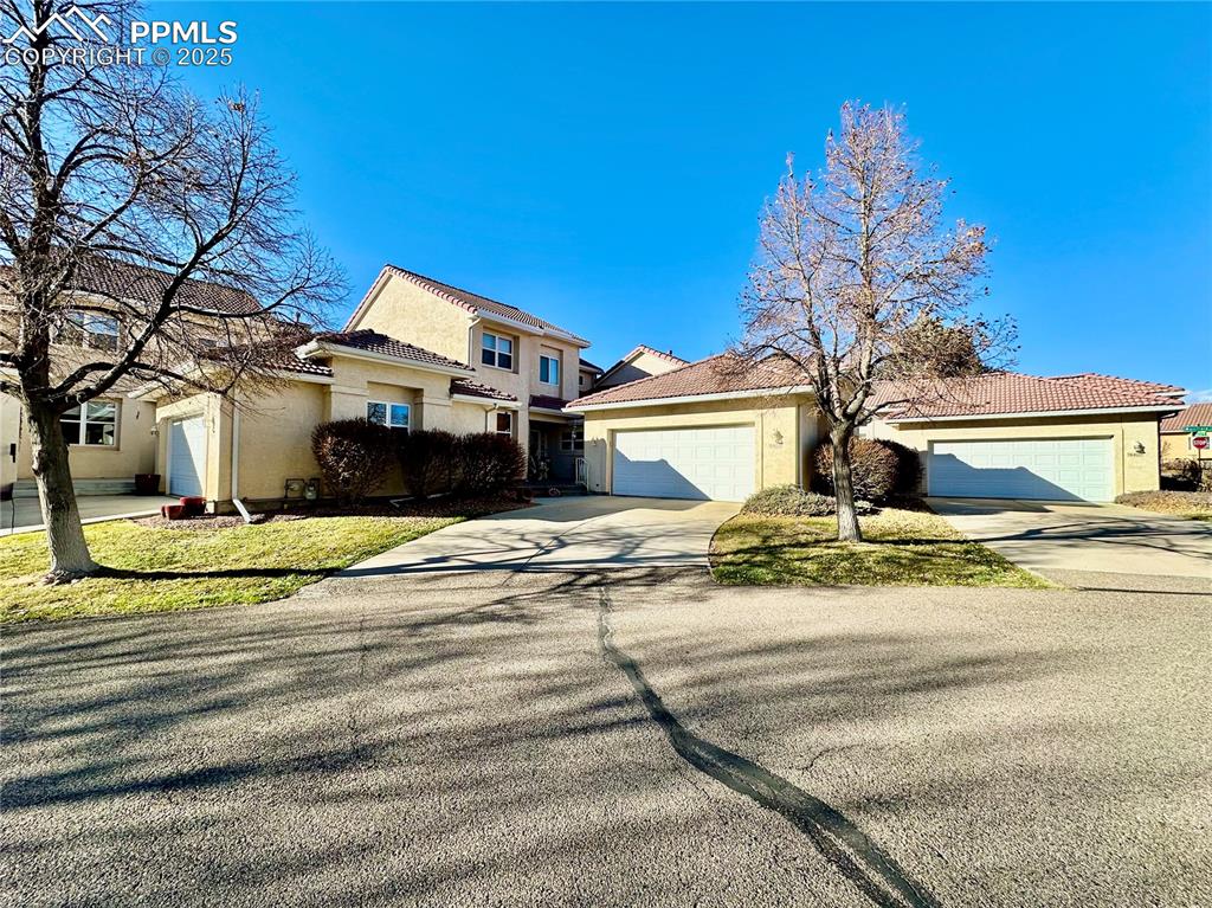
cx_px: 606
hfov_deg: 102.1
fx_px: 490
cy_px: 454
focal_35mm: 14
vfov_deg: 85.6
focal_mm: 2.22
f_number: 2.2
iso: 40
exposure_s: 1/1401
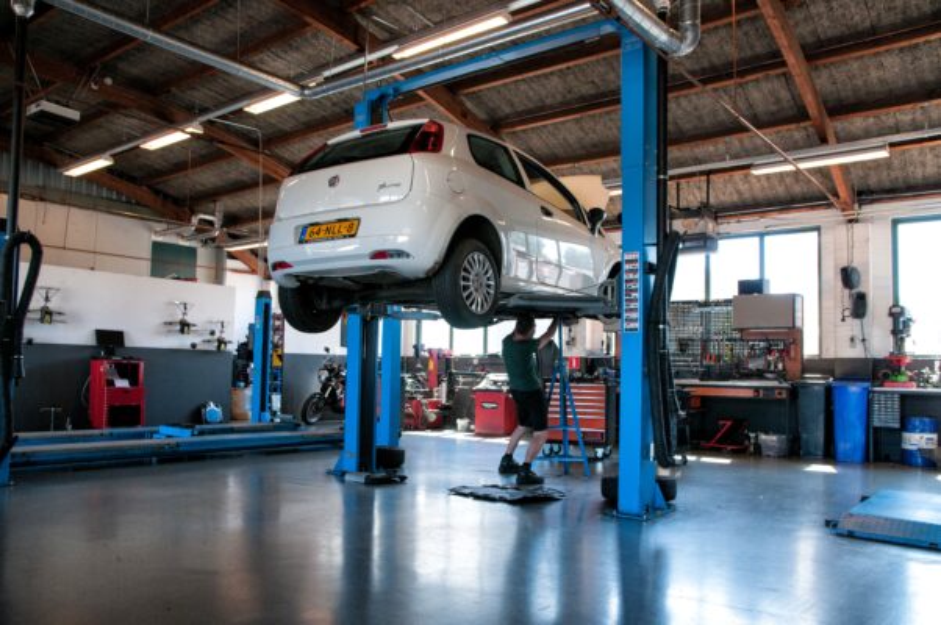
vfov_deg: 43.5
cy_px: 312
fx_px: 783
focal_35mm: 30
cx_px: 470
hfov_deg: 62.0
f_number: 4.5
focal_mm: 20
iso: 400
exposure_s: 1/125
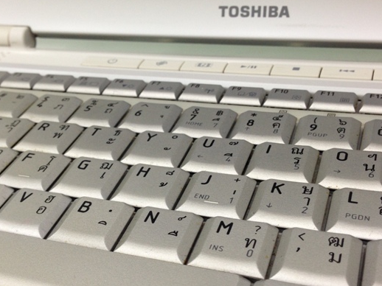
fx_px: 563
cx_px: 170
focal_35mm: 51
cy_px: 181
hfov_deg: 37.5
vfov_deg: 28.4
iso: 50
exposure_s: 1/40
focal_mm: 4.12
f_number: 2.4
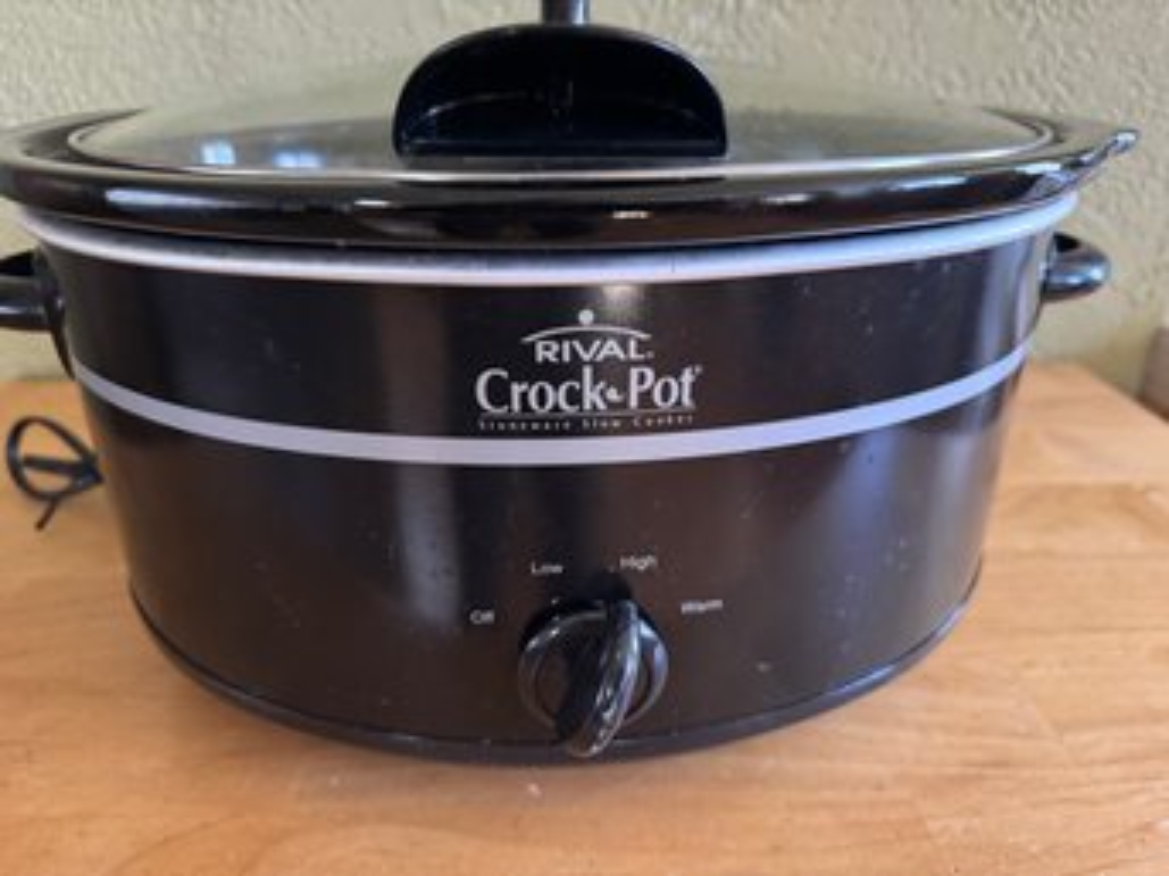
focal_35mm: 24
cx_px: 584
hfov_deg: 71.6
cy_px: 438
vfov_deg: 56.8
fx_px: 810
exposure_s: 1/42
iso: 800
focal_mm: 6.76
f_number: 1.78
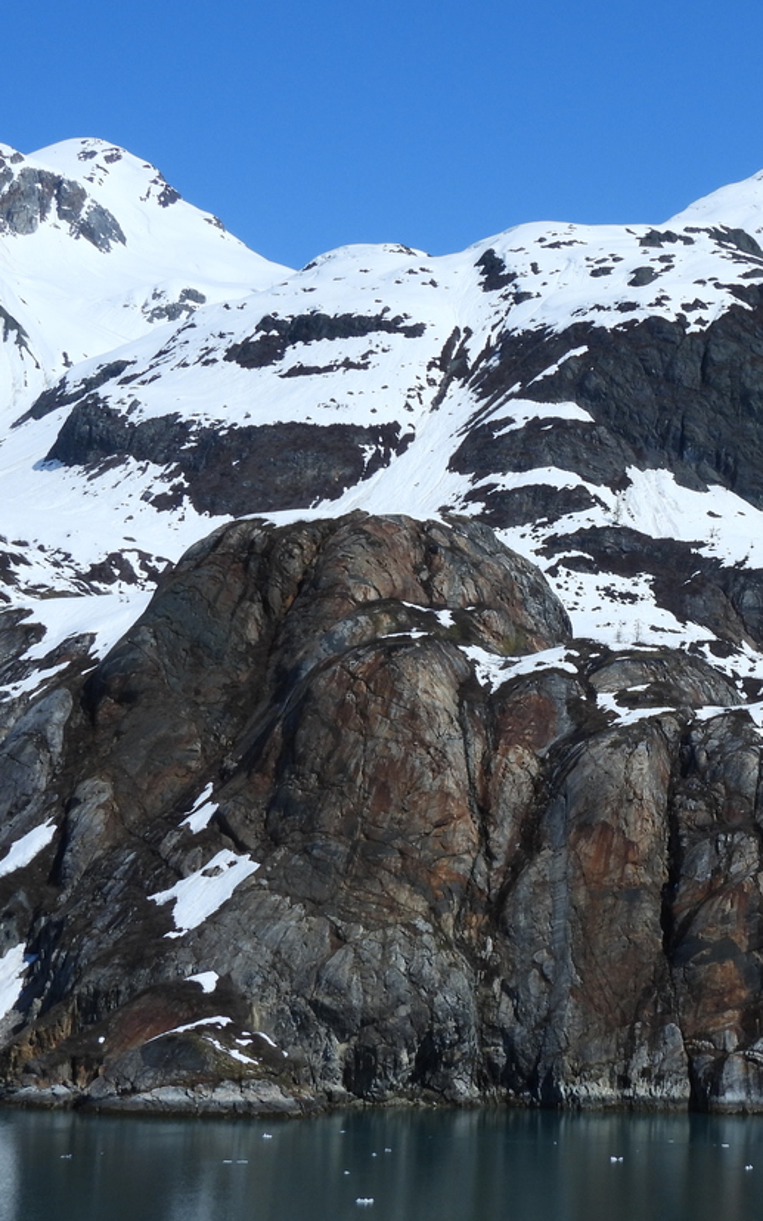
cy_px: 599
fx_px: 2728
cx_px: 679
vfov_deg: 25.2
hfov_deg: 15.7
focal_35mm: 82
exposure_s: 1/2000
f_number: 4.5
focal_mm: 8.9
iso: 100
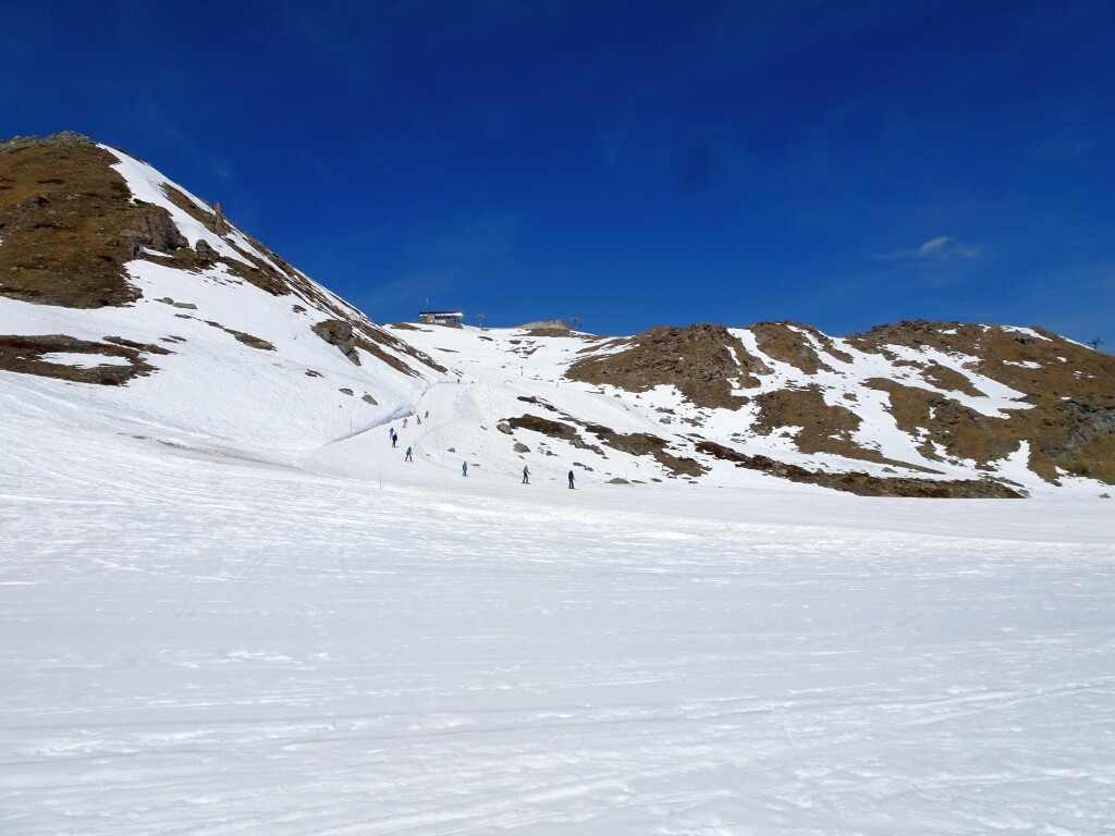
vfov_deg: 56.8
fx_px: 773
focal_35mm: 24
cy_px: 418
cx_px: 558
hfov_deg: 71.6
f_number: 4.5
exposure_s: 1/2000
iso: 80
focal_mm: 4.1
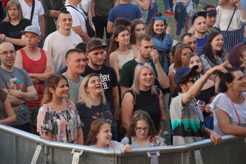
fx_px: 923
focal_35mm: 135
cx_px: 123
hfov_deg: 15.2
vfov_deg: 10.2
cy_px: 82
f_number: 5.6
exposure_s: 1/125
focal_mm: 90
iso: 800
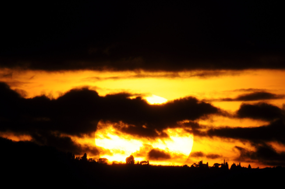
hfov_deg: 1.6
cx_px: 194
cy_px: 121
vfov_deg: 1.0
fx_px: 10438
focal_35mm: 1320
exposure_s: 1/1000
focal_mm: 600
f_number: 38
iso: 200
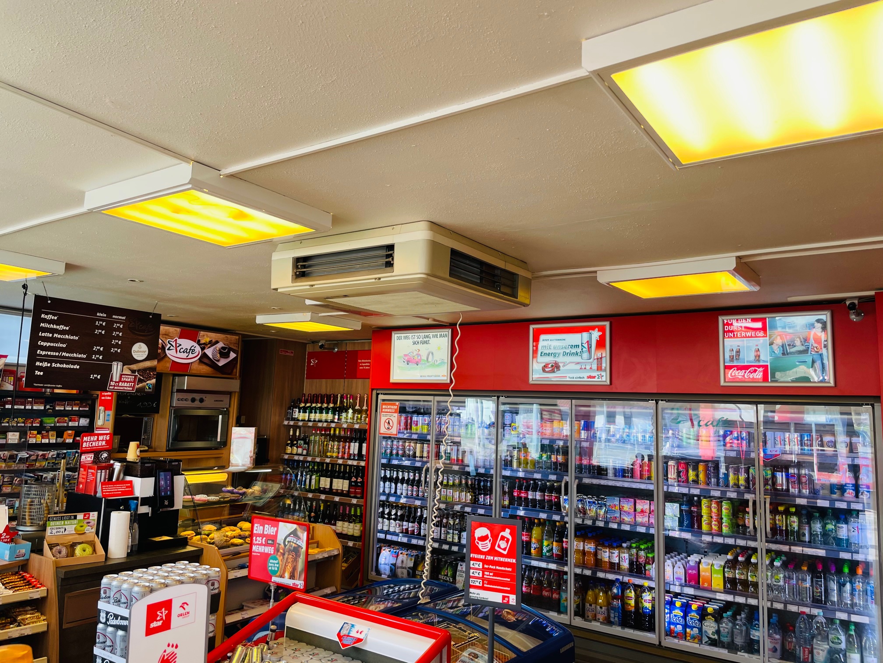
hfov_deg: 67.3
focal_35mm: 26
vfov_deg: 53.1
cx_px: 442
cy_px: 332
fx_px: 663
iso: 40
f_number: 1.6
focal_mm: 4.2
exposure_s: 1/100
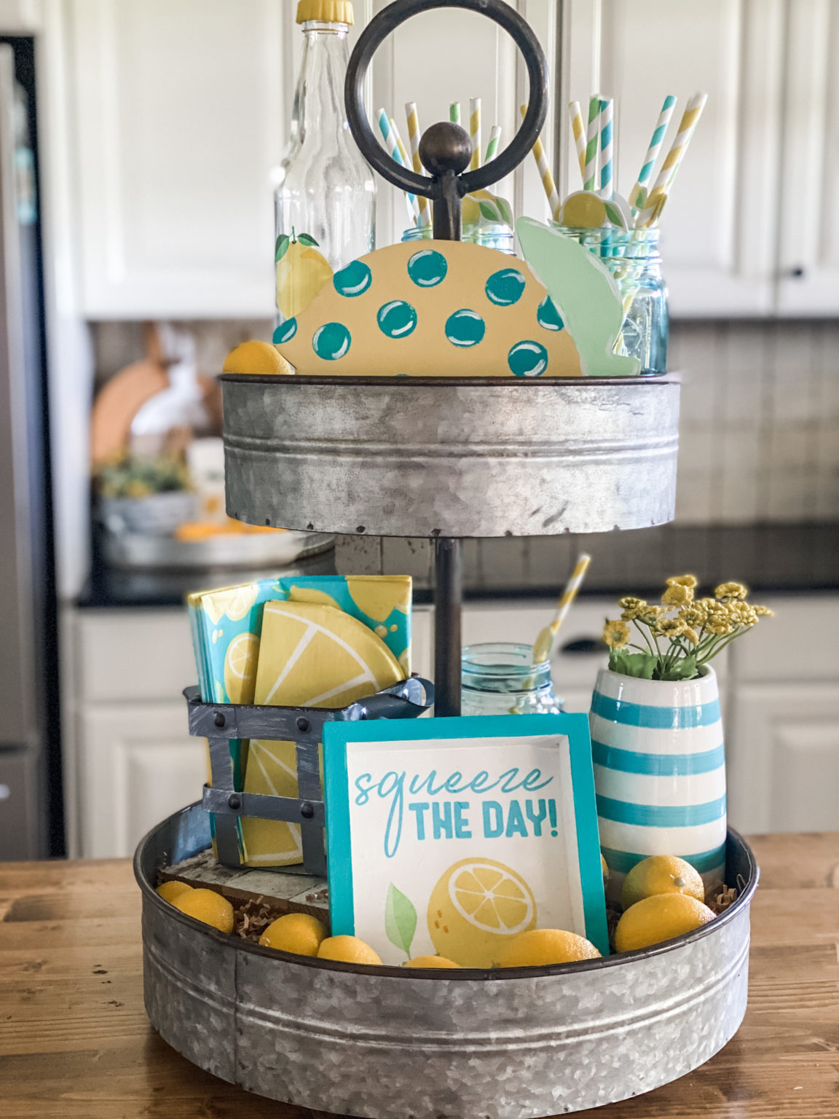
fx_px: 1680
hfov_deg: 28.0
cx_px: 420
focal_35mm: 52
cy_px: 560
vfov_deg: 36.8
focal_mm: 6
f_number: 2
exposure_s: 1/40
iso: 320
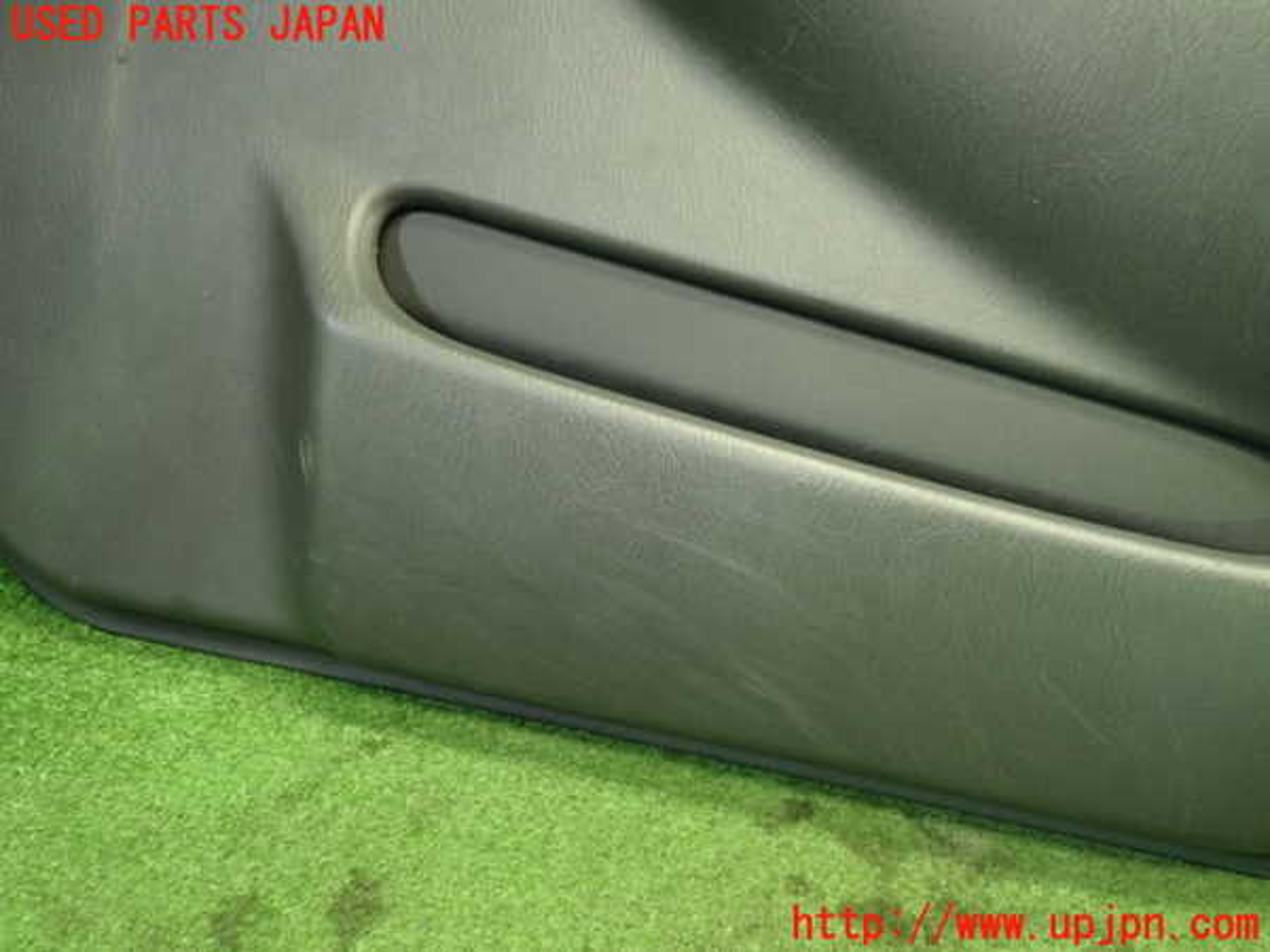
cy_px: 476
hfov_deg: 60.0
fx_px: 1101
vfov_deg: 46.8
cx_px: 635
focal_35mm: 30
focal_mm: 5.4
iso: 250
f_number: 2.3
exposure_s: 1/30
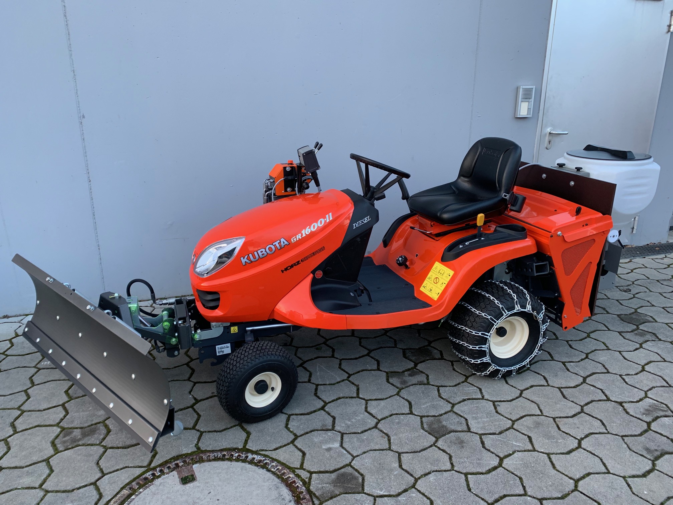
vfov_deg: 53.1
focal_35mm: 26
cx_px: 336
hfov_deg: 67.3
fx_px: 505
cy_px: 252
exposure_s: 1/89
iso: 100
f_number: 1.8
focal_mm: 4.25
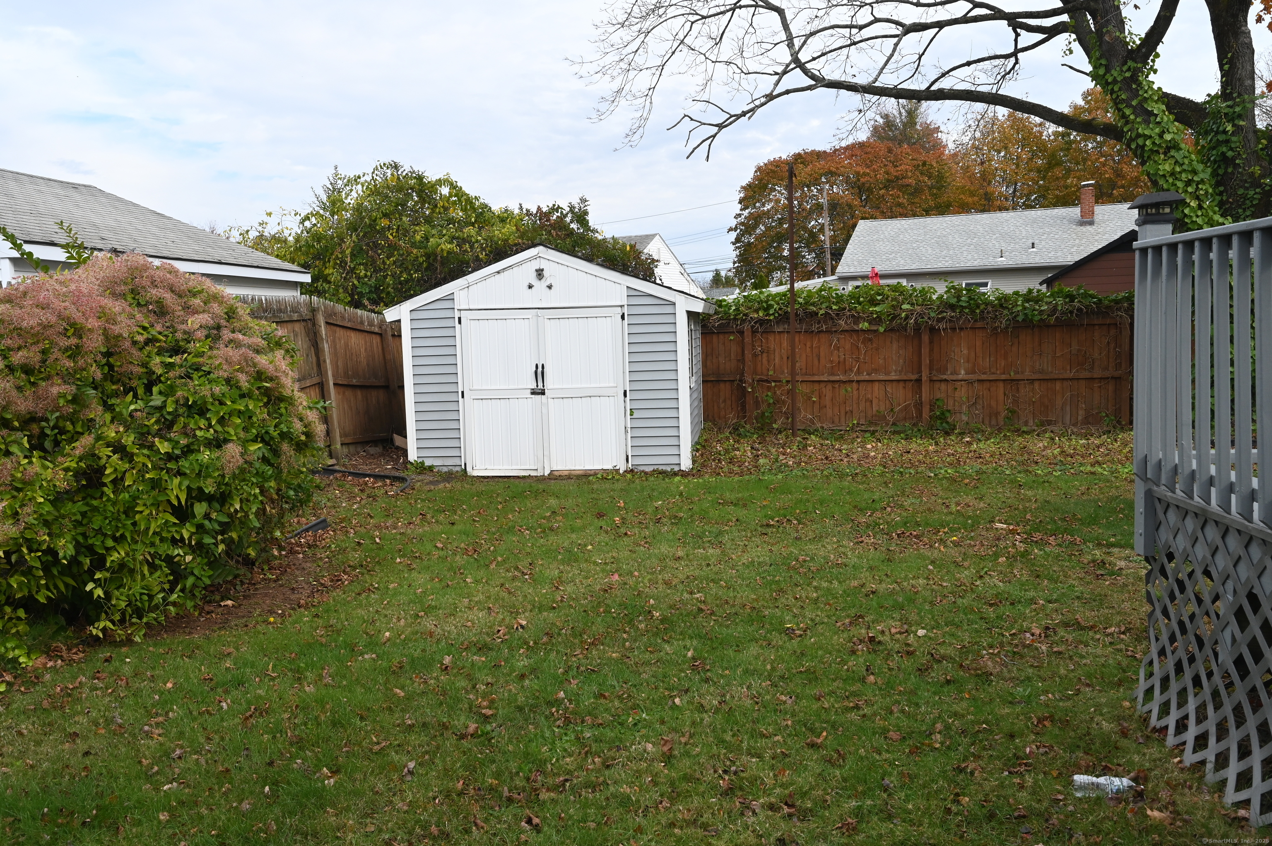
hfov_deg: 62.0
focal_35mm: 30
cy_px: 423
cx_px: 636
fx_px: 1059
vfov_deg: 43.6
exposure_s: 1/640
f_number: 13
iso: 1250
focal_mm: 30
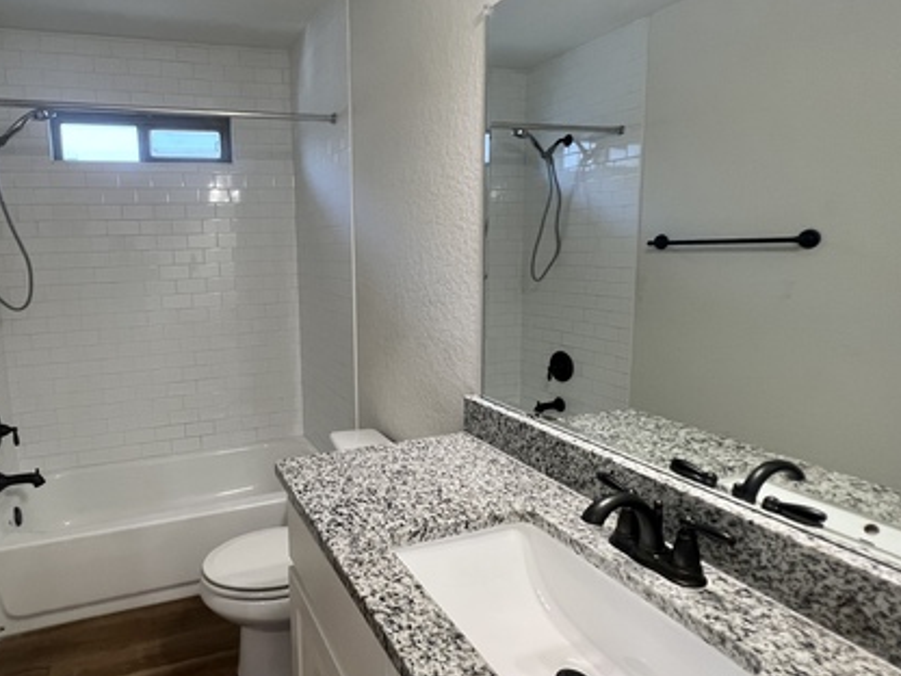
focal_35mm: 20
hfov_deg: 79.6
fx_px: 521
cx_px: 316
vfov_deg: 66.0
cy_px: 327
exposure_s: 1/120
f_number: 1.8
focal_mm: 1.57
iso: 200
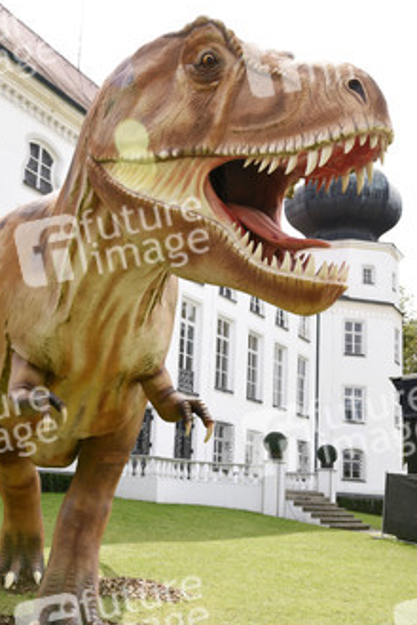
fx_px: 799
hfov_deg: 29.2
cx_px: 167
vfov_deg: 42.7
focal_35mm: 46
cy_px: 337
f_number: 8
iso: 160
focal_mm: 38
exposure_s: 1/160
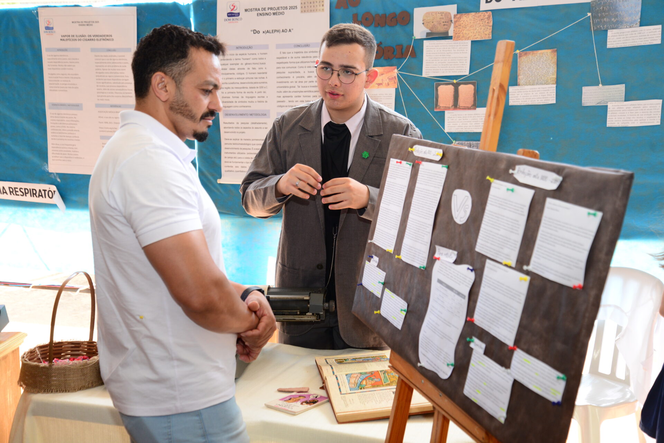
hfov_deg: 42.7
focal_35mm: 46
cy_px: 222
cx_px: 332
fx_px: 849
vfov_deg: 29.3
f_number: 4.5
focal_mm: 46
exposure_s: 1/250
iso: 1000
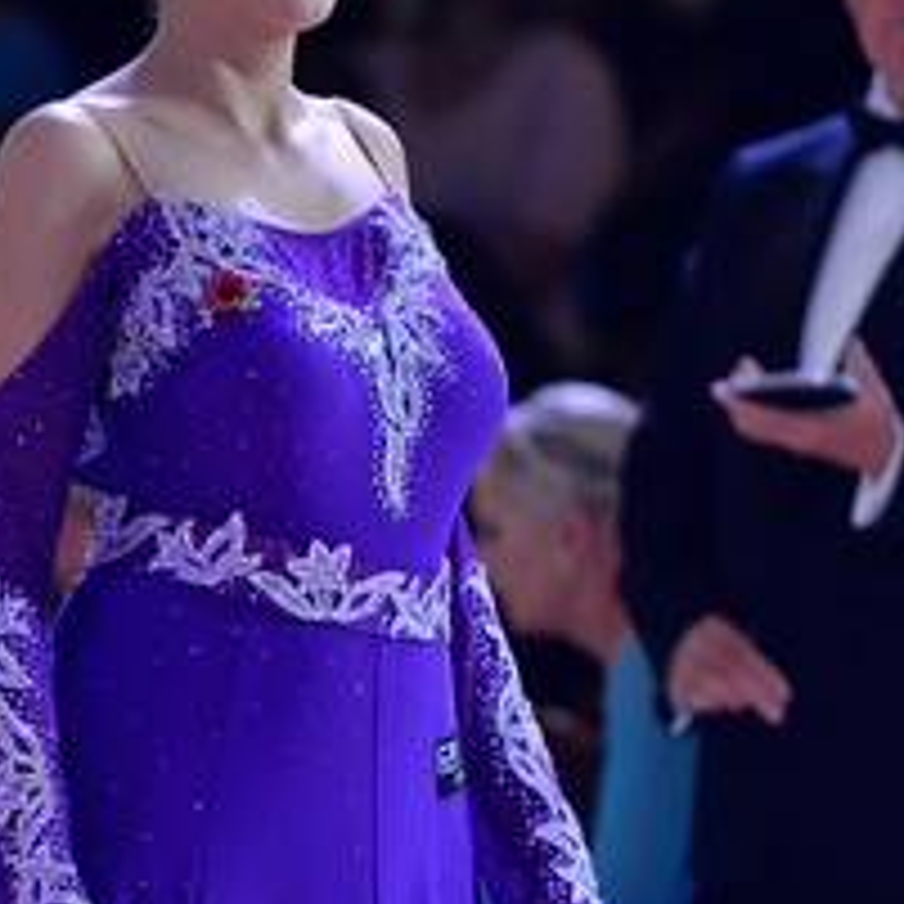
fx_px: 15955
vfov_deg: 3.2
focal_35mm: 540
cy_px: 738
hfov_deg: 3.2
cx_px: 211
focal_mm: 200
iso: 500
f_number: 2.8
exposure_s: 1/200
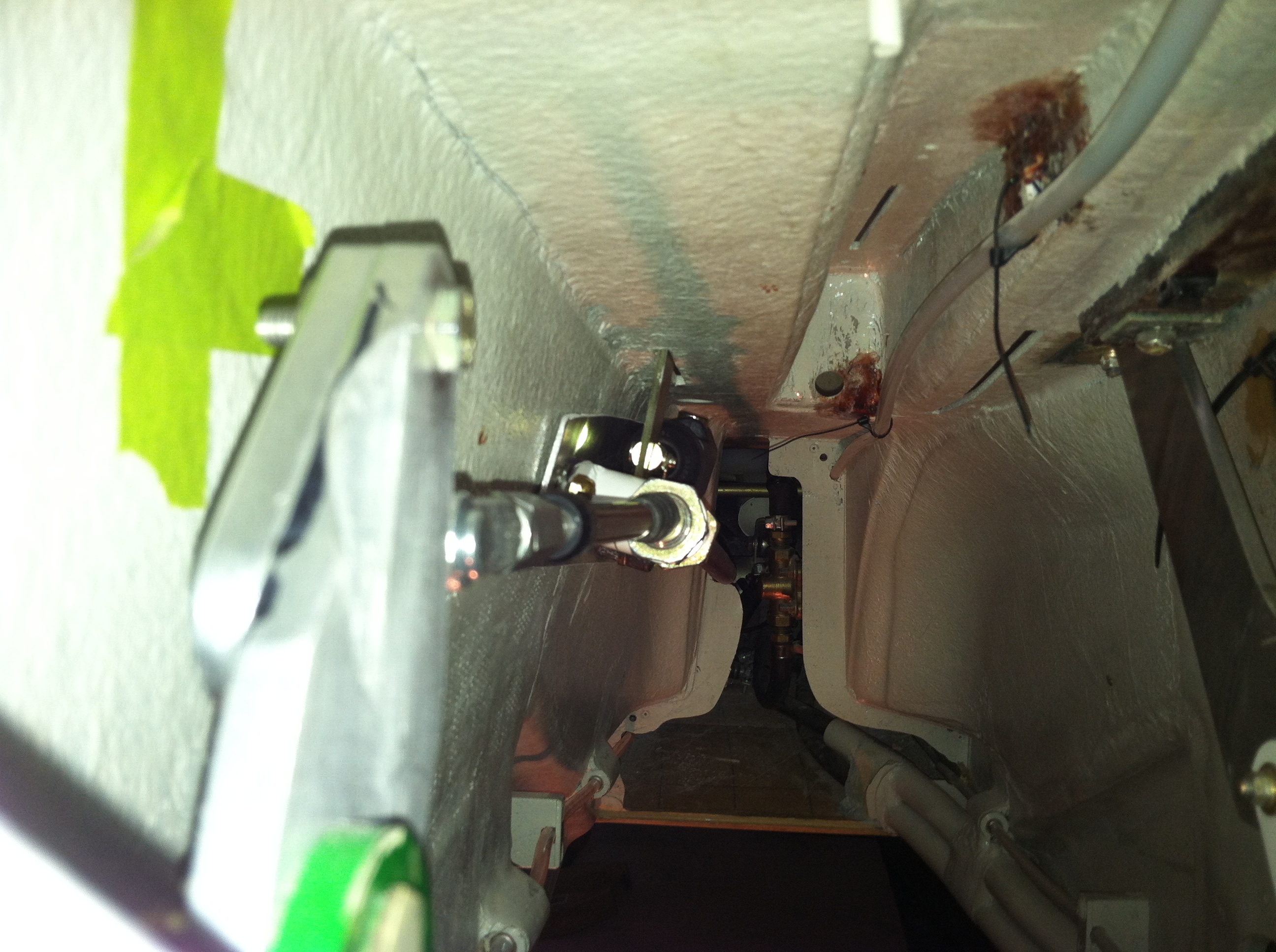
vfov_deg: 40.6
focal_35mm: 35
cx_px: 638
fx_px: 1288
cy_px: 476
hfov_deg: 52.7
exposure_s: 1/25
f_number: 2.8
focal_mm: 3.85
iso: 80
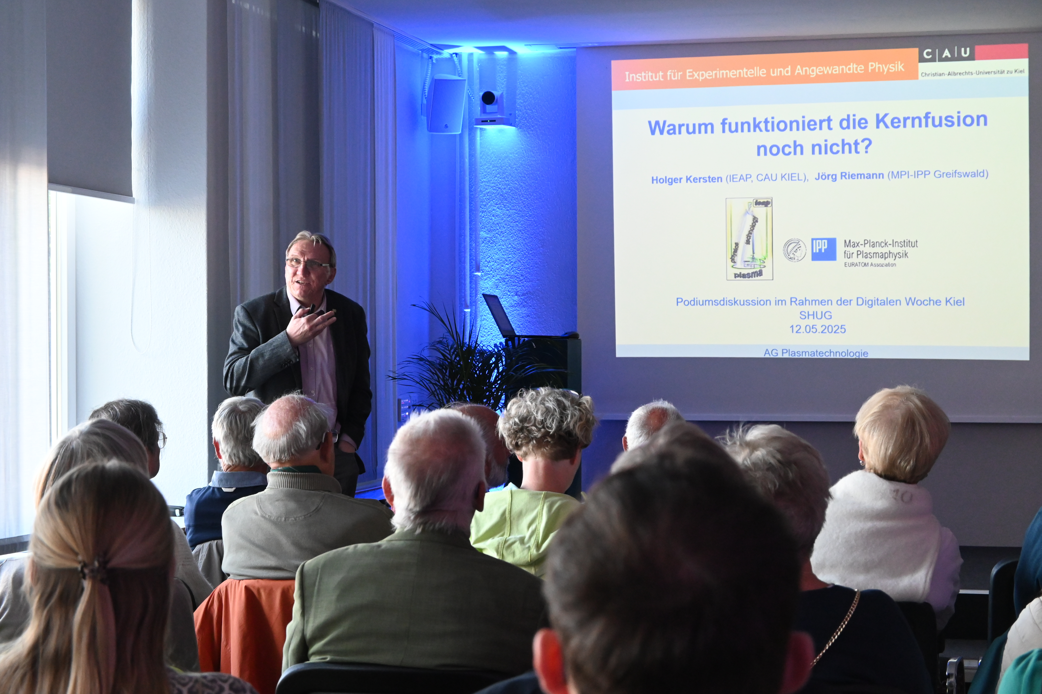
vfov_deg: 18.2
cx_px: 521
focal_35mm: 75
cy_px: 347
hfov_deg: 27.0
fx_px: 2171
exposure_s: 1/125
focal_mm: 50
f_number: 6.3
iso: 2800
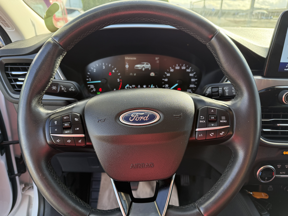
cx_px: 144
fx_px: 200
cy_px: 108
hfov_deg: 71.6
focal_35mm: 24
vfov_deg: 56.8
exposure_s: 1/243
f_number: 1.78
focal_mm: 6.76
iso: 125
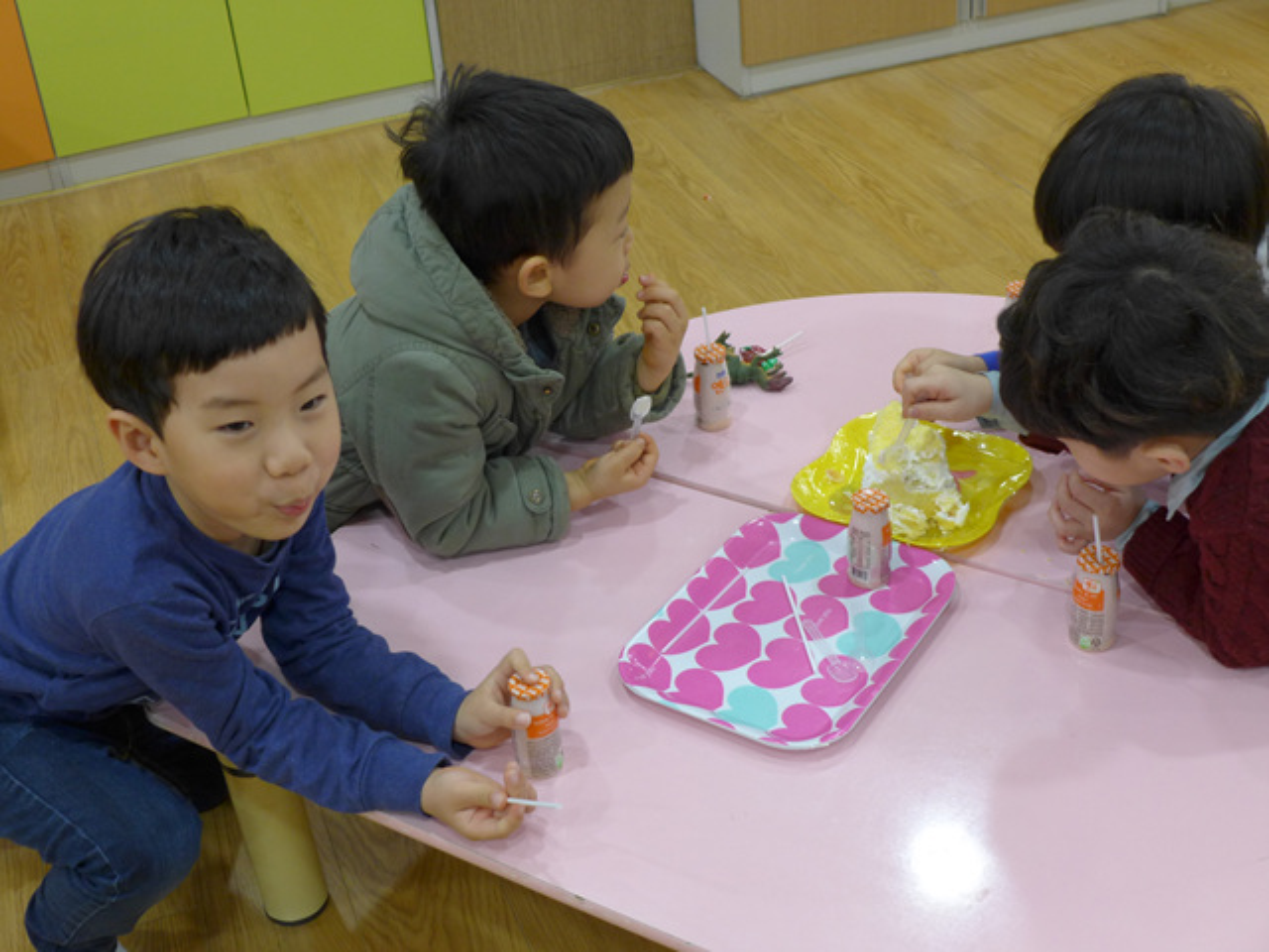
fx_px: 1723
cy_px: 476
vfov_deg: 30.9
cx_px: 634
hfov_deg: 40.4
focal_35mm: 47
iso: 250
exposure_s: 1/160
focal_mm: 9.2
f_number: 1.8
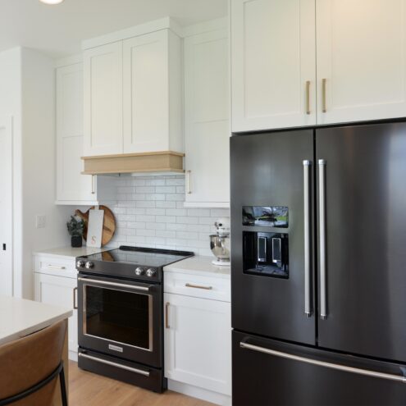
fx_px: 385
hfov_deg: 53.8
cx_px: 117
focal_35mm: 29
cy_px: 196
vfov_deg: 55.6
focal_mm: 22
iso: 1000
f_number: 8
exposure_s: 1/80
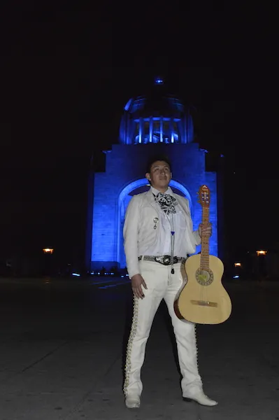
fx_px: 419
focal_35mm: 36
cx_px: 140
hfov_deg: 36.8
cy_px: 210
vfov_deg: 53.2
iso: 3200
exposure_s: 1/60
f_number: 4
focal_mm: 24
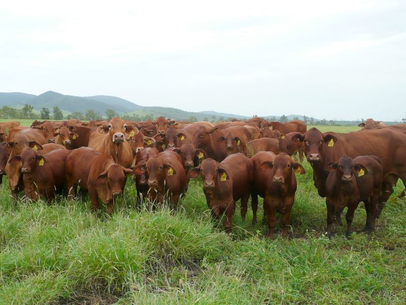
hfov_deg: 39.7
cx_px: 203
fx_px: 563
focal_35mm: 48
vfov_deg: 30.3
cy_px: 152
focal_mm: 7.8
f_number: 4.2
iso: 100
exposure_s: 1/100
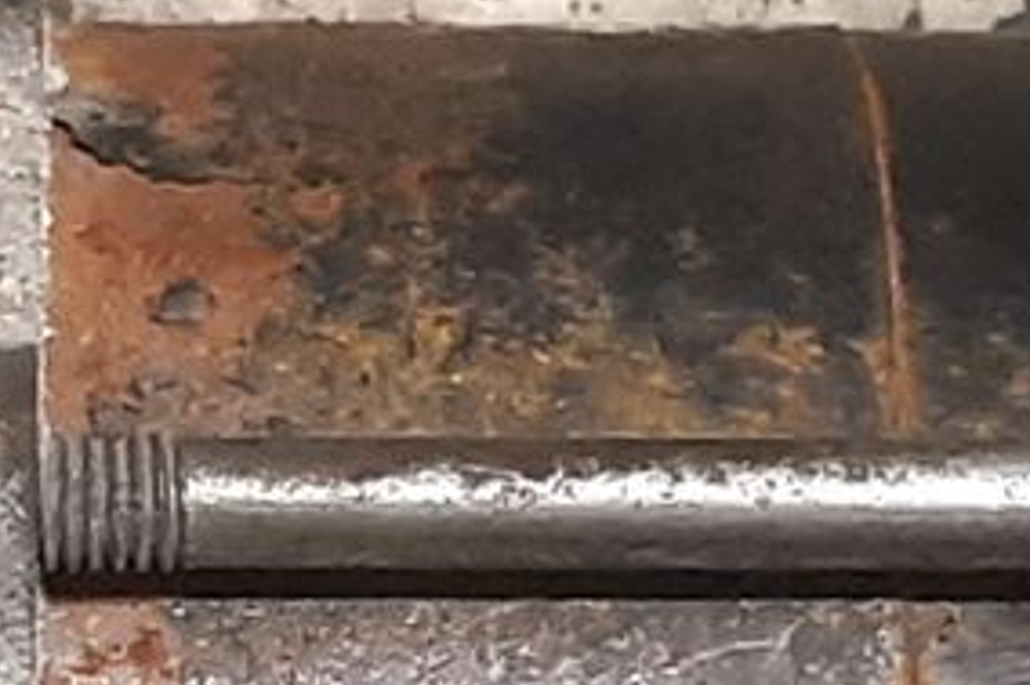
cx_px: 359
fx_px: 5576
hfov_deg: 10.5
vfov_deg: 7.0
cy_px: 569
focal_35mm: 195
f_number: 1.7
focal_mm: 3.93
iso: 250
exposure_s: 1/50
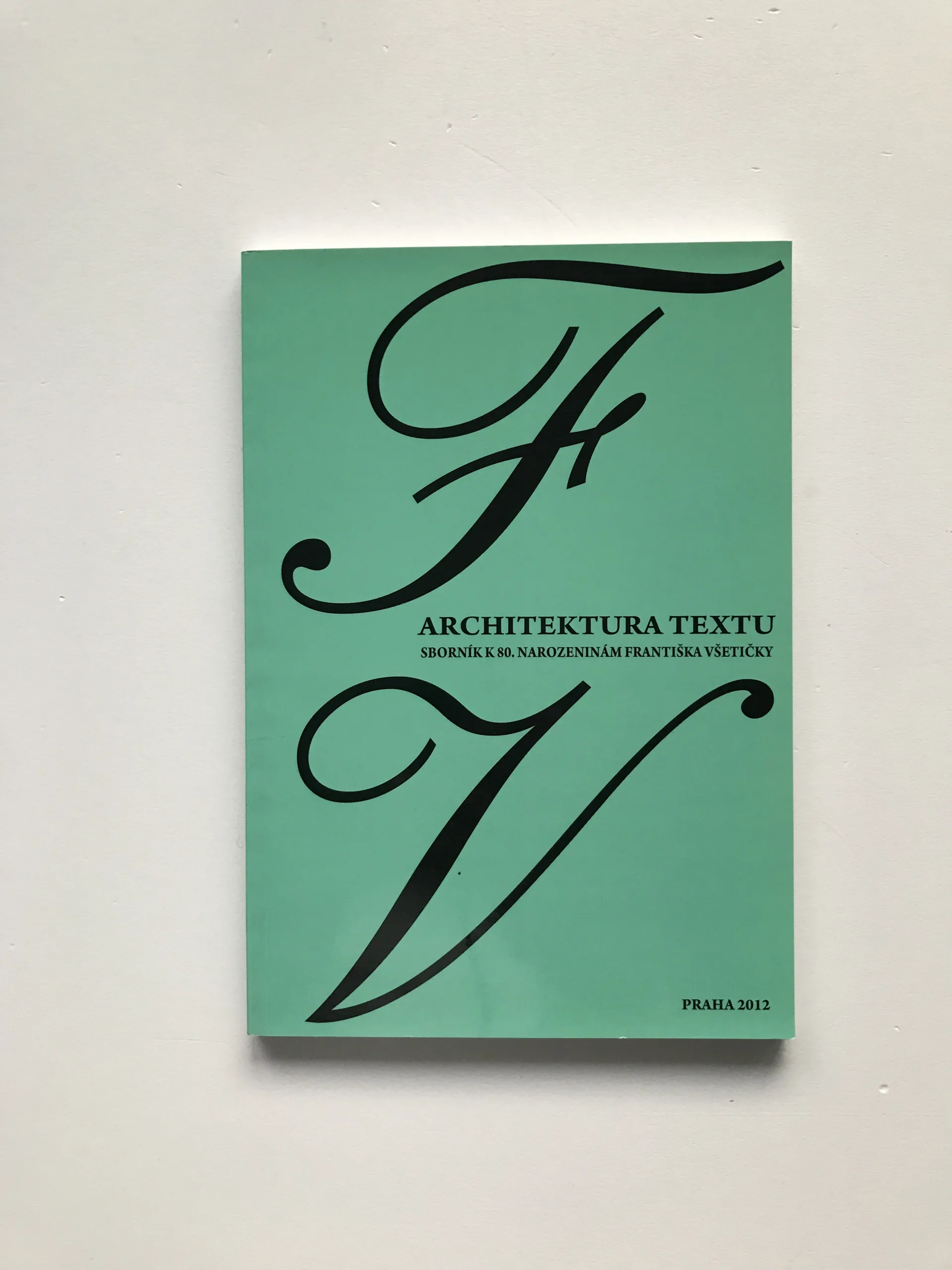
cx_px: 476
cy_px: 635
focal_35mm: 28
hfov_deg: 49.7
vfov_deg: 63.4
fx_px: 1027
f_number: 1.8
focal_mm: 3.99
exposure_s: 1/24
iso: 32
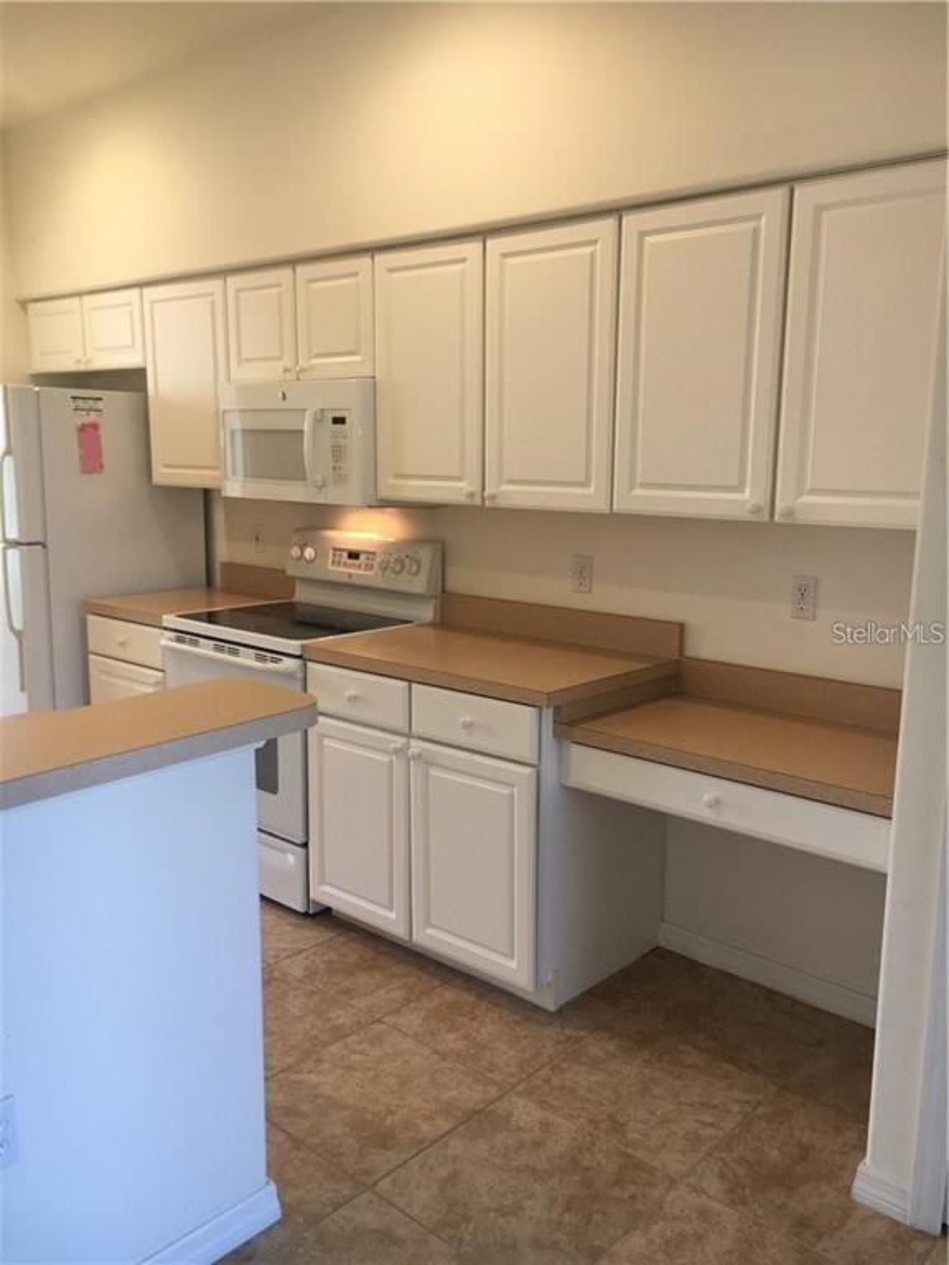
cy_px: 632
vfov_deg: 61.7
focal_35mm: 29
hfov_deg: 48.2
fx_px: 1060
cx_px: 474
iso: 25
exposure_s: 1/30
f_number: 2.2
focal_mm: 4.15
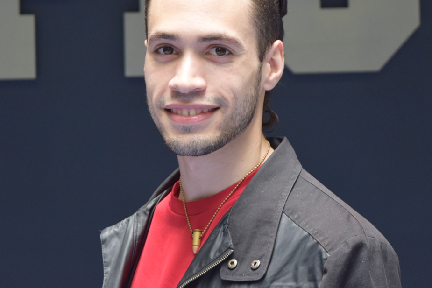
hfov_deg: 15.3
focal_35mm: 134
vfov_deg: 10.2
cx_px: 200
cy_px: 72
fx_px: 1606
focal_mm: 55
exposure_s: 1/60
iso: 800
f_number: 5.6
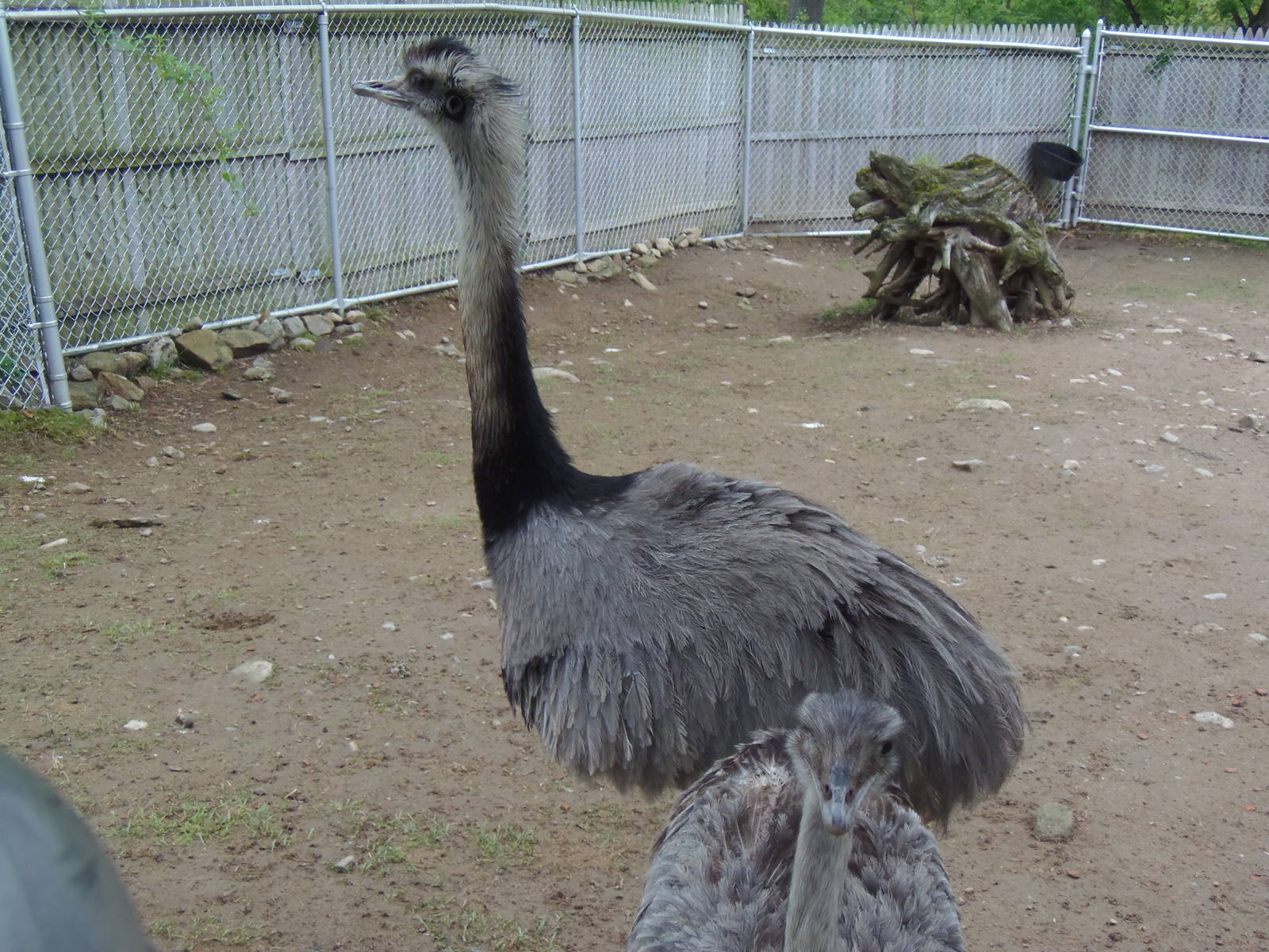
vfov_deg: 34.3
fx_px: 1540
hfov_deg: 44.8
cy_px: 476
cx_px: 634
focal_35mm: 42
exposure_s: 1/30
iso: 125
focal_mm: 7.8
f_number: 3.6
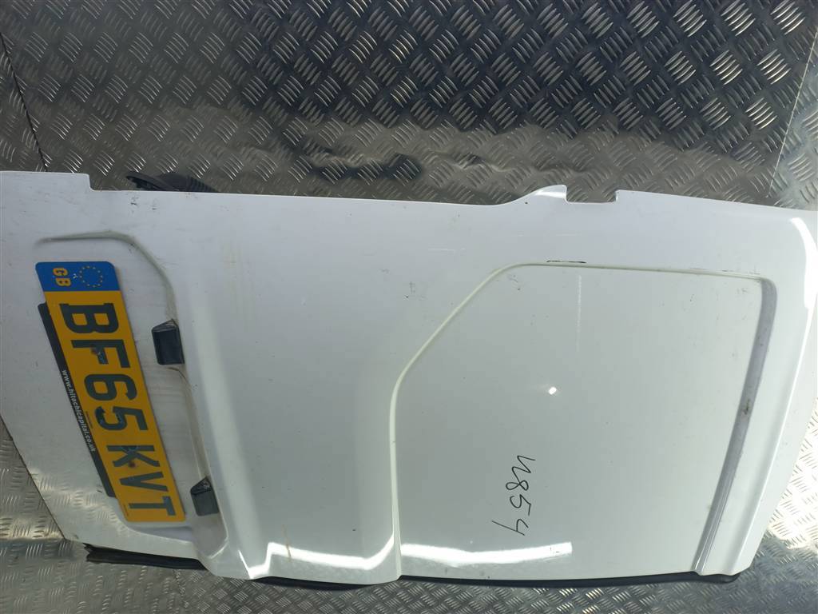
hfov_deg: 69.4
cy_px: 307
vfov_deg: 54.9
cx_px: 409
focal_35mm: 25
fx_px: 591
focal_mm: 4.6
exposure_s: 1/50
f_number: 1.8
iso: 32
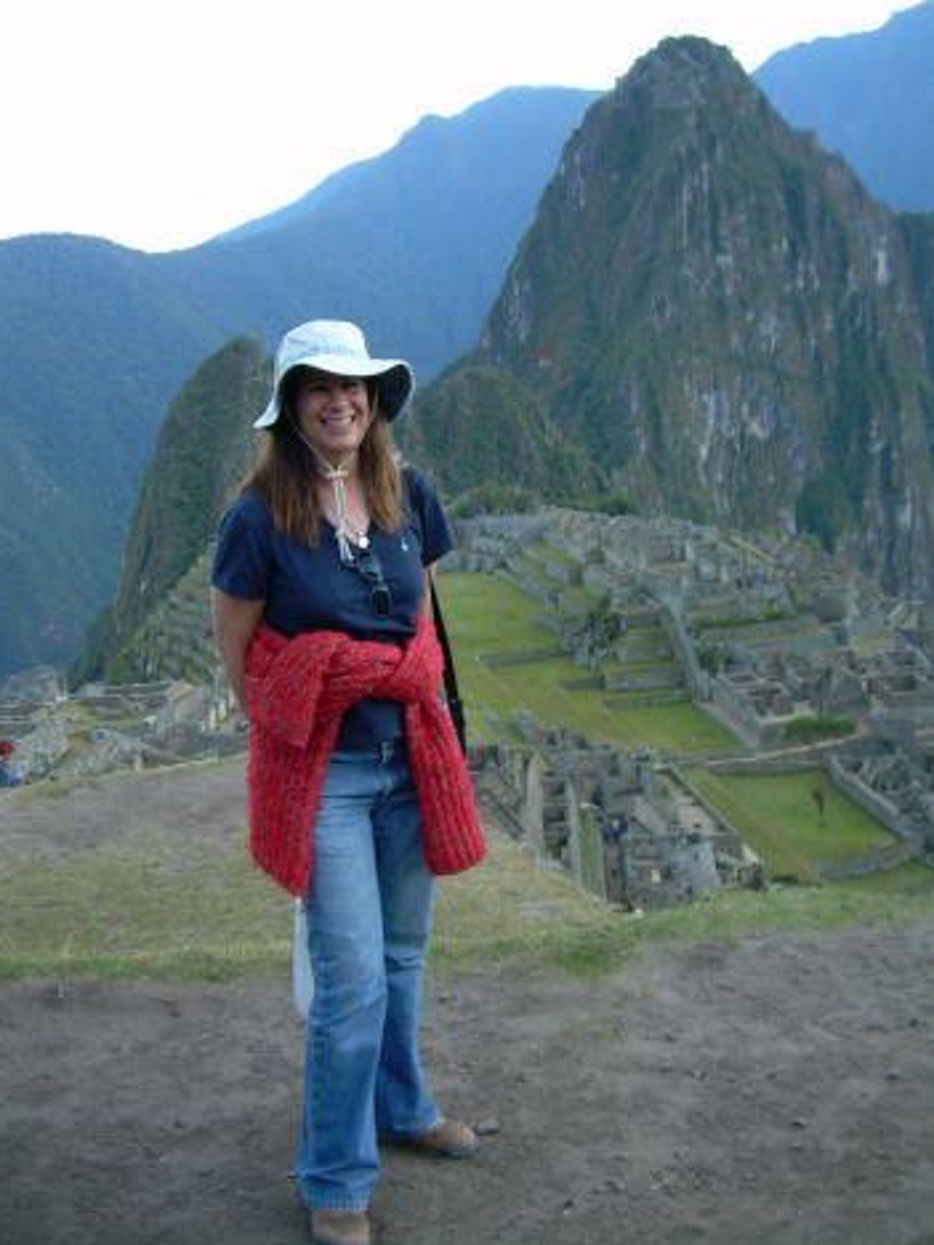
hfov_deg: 36.8
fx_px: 1403
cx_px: 468
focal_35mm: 39
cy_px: 615
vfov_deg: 47.9
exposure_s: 1/42.4
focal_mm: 6.3
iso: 50
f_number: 2.8
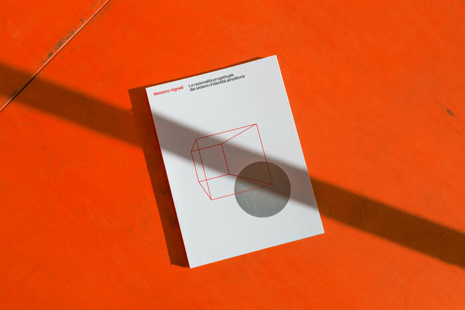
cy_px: 155
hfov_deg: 47.4
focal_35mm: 41
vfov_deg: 32.6
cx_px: 232
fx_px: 530
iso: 800
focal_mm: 27
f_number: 10
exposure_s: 1/4000
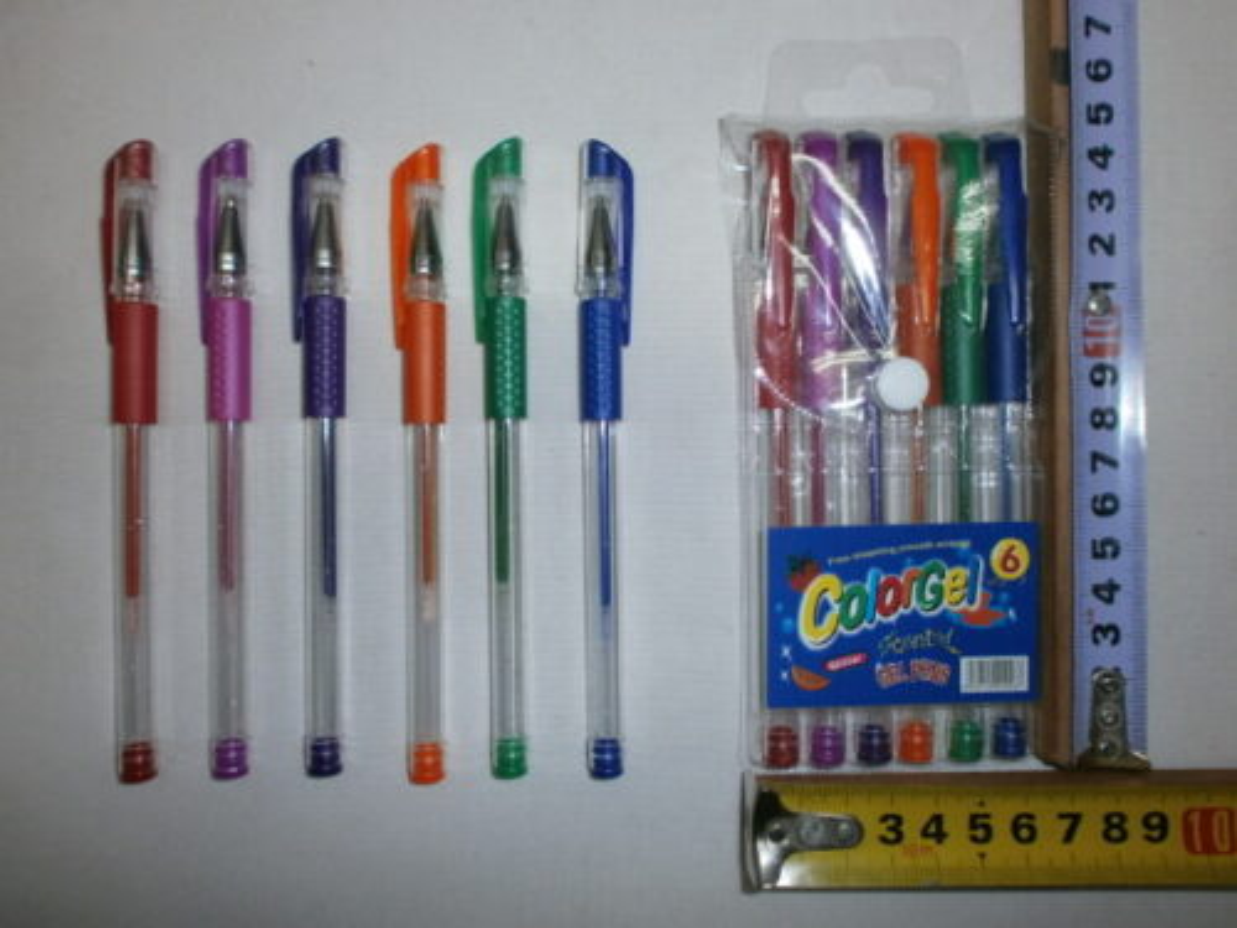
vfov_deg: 51.4
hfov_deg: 65.3
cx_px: 618
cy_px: 464
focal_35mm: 27
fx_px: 965
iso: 125
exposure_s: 1/30
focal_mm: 4.8
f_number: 2.9
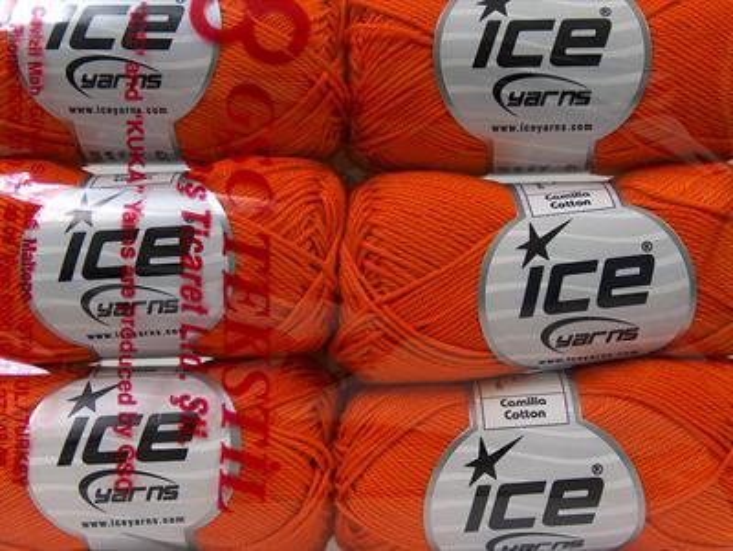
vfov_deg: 24.1
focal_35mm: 61
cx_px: 366
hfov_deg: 31.6
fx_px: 1293
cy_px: 276
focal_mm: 12.53
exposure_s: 1/22
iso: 200
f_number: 2.9
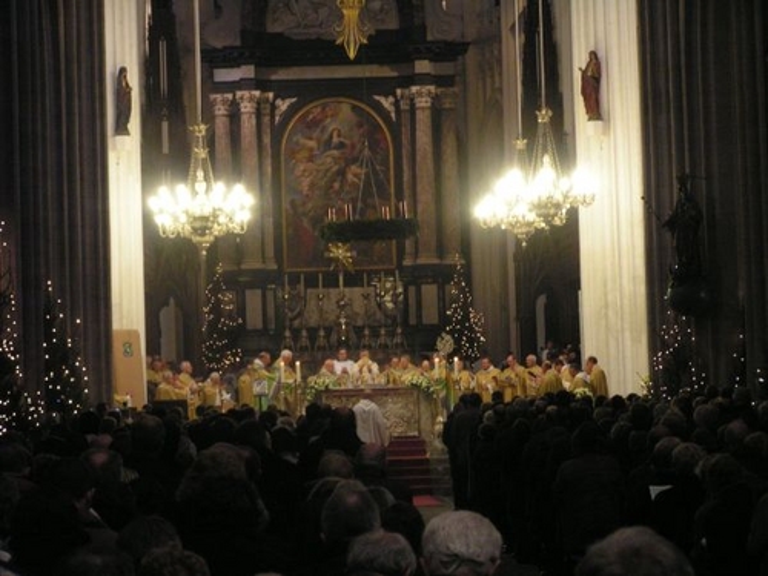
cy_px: 288
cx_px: 384
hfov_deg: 14.9
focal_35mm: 132
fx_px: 2929
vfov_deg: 11.2
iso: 200
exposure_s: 1/13
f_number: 3.2
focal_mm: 22
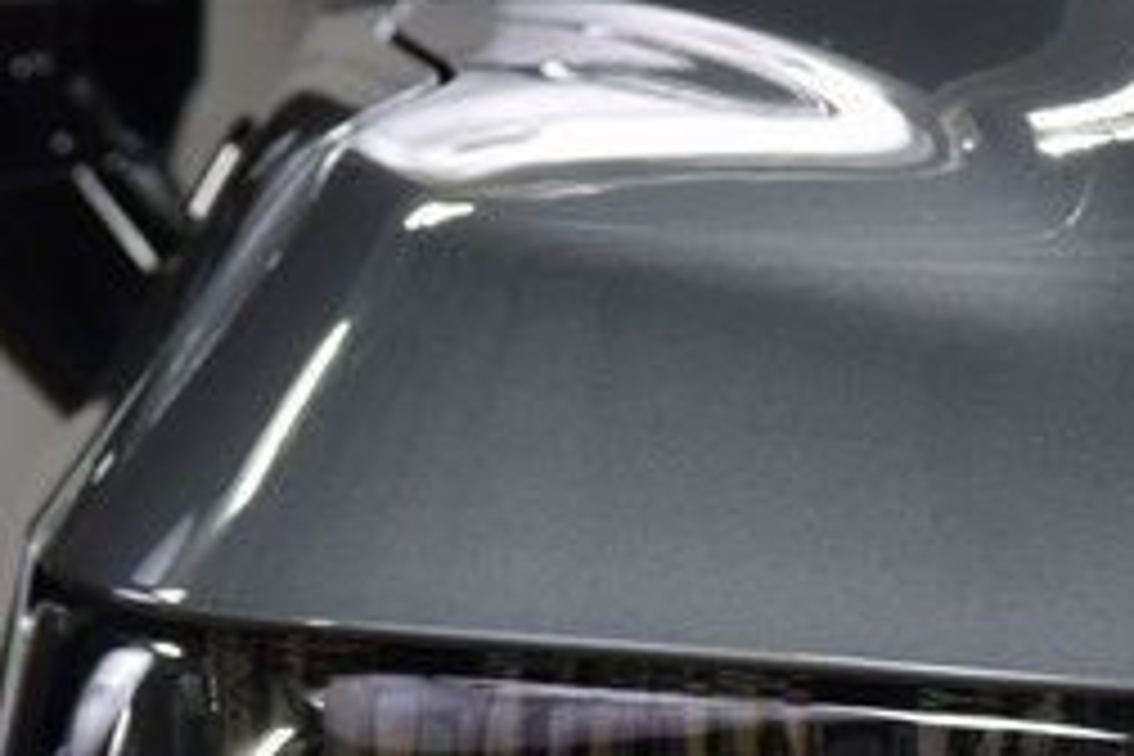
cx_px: 1044
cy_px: 1433
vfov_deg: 3.2
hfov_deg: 4.8
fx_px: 13449
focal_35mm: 427
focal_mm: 70
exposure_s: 1/30
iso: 640
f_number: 7.1
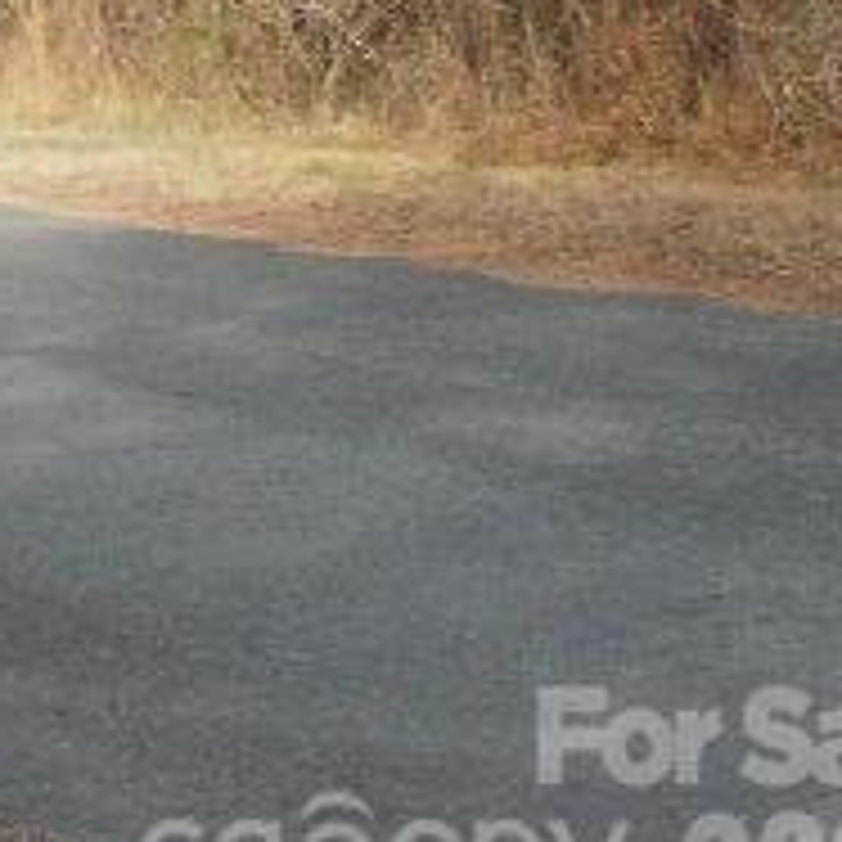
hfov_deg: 14.8
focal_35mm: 109
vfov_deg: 15.5
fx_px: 3000
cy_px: -117
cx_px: -455
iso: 100
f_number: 5.6
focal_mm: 6.3
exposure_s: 1/160
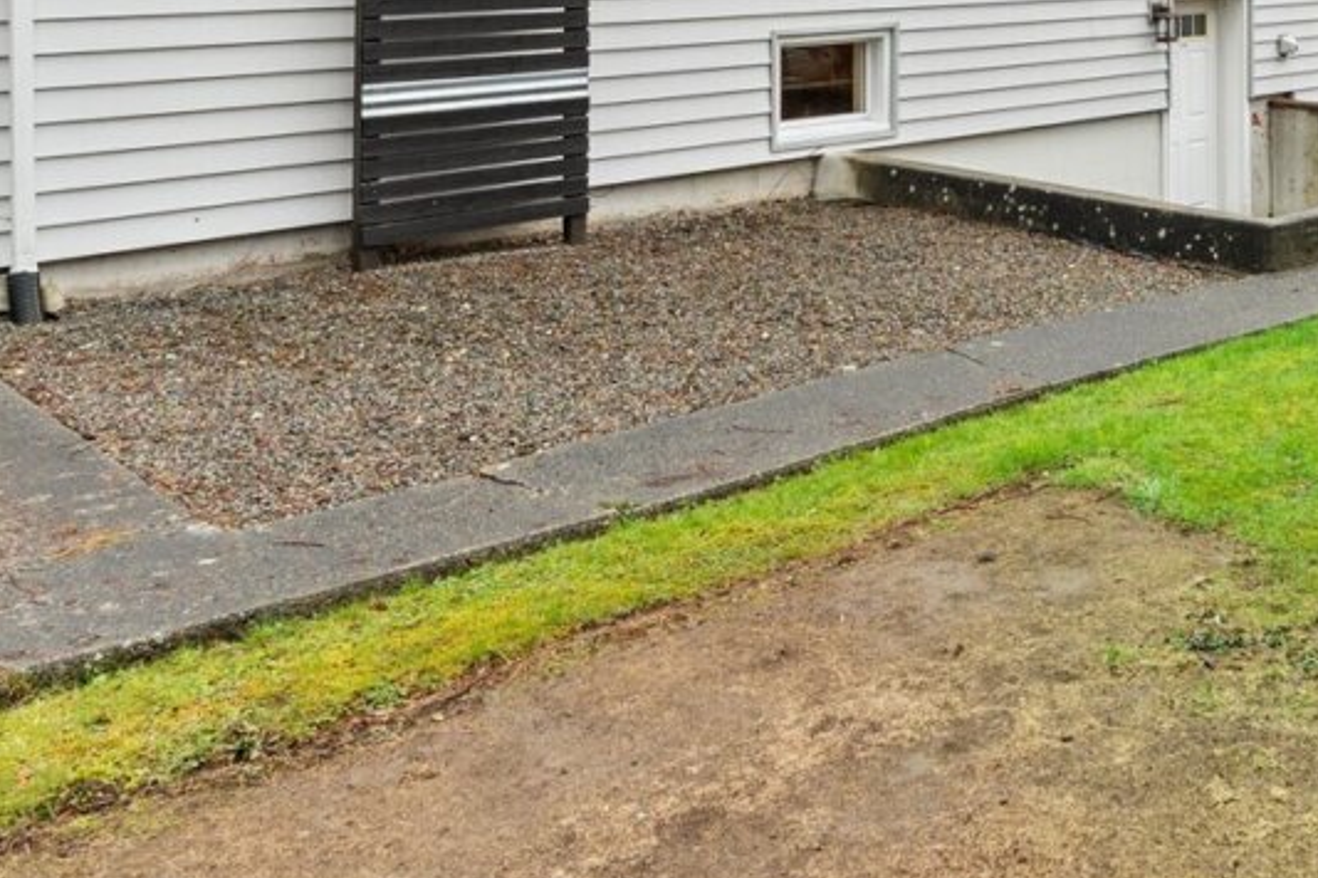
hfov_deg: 42.7
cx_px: 1175
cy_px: -38
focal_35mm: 42
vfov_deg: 29.4
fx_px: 1537
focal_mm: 16
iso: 640
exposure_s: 1/60
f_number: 9
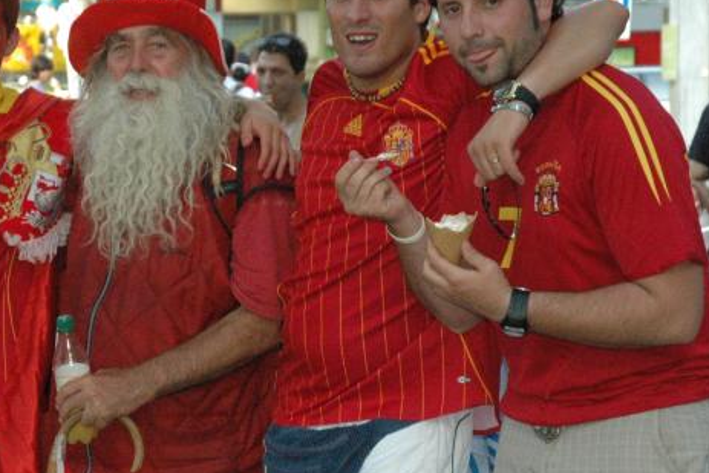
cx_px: 105
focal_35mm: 176
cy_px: 348
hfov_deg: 11.6
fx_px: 3467
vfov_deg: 7.8
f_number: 5.6
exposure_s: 1/500
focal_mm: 50
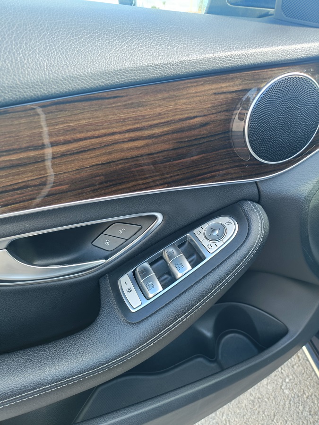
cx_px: 160
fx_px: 307
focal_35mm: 25
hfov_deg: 54.9
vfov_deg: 69.4
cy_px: 212
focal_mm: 4.7
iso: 125
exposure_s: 1/50
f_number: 1.7
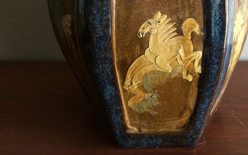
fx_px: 311
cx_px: 157
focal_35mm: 46
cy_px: 33
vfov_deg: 27.5
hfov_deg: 43.1
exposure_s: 1/30
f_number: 2.2
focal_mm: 4.12
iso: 80
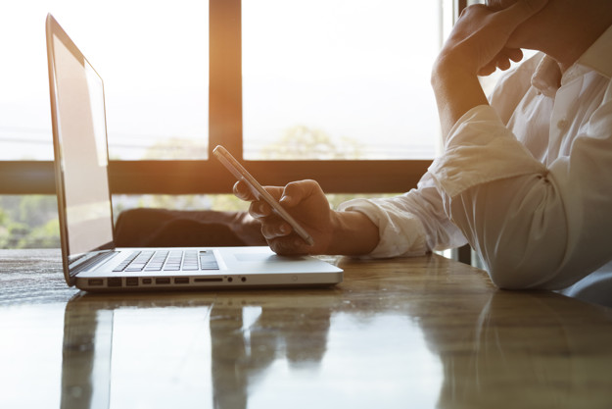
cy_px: 204
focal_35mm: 38
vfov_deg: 35.1
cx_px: 306
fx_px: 646
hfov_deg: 50.7
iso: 400
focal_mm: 25.4
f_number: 3.6
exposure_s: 1/350
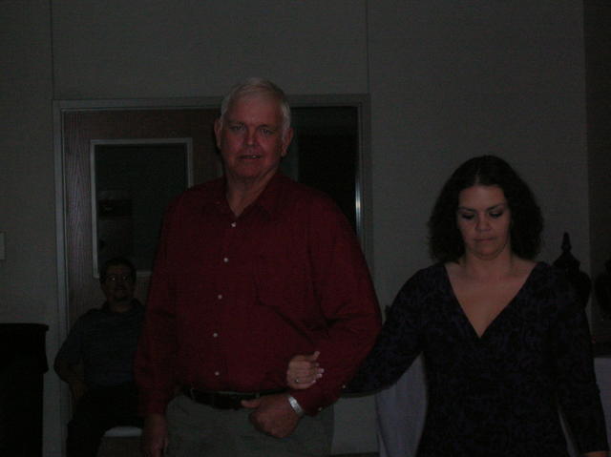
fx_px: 1799
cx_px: 306
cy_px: 228
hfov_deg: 19.3
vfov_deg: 14.5
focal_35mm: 102
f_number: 4.9
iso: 200
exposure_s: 1/60.1
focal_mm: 17.1
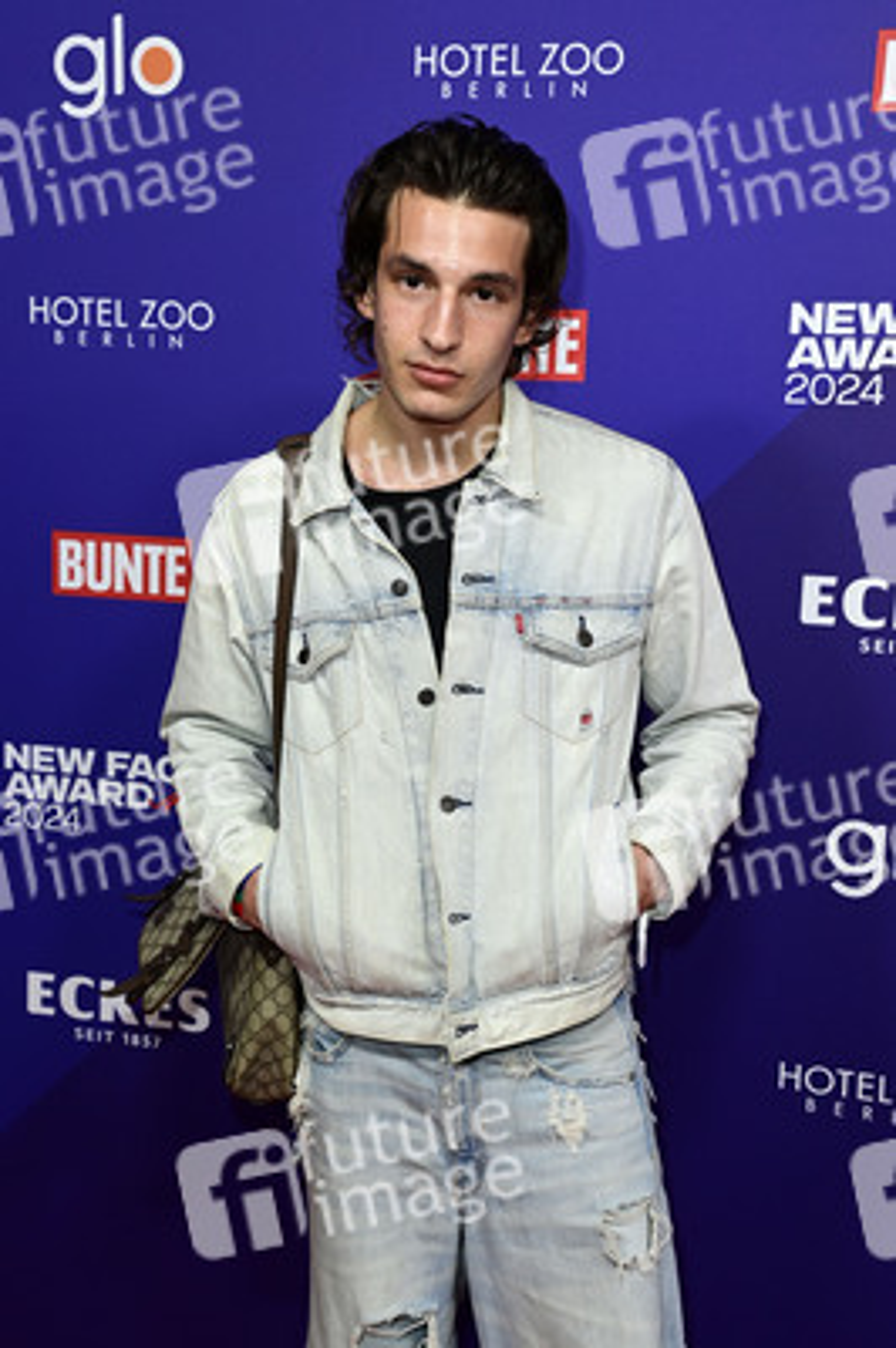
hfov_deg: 28.0
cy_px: 674
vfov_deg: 41.1
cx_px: 448
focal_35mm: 48
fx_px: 1795
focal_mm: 48
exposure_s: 1/250
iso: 800
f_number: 6.3
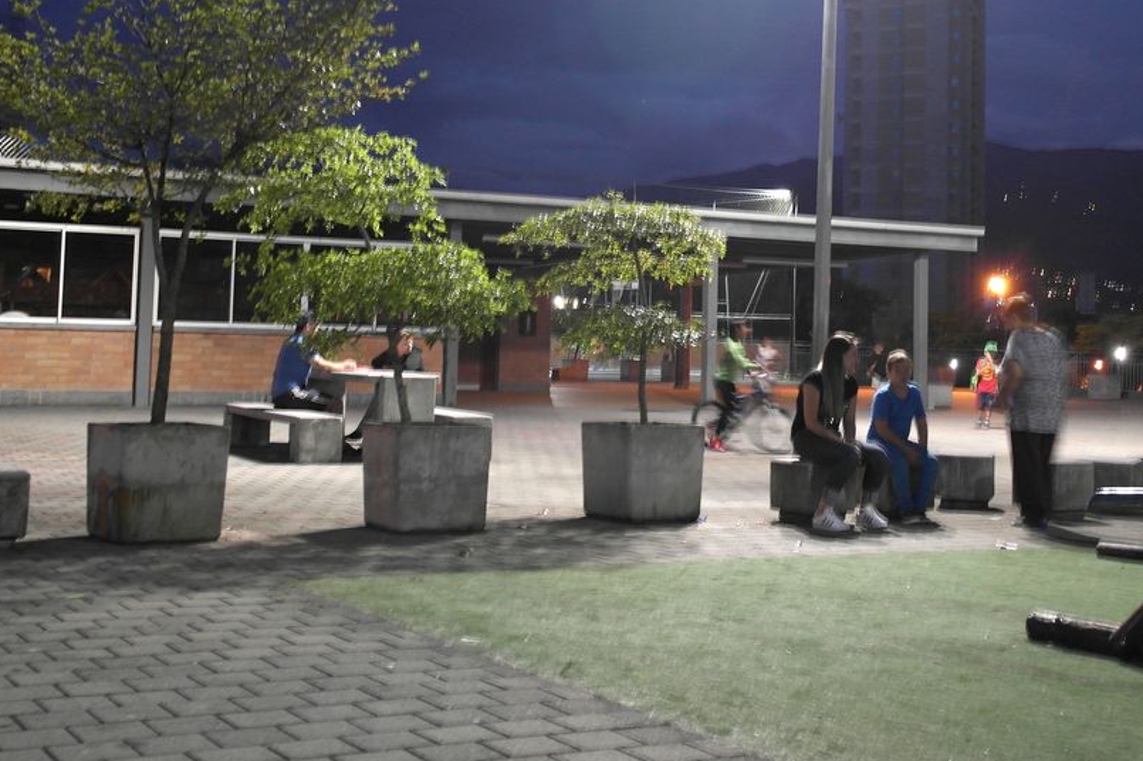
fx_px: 1619
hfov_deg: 38.9
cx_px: 601
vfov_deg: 26.1
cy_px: 189
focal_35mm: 51
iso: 400
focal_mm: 20
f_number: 3.5
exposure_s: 1/4
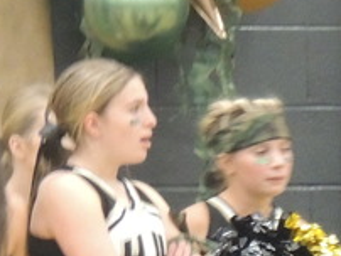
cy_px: 298
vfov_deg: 2.0
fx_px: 7239
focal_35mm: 734
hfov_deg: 2.7
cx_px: 625
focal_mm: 25.8
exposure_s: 1/15
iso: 800
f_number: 4.4
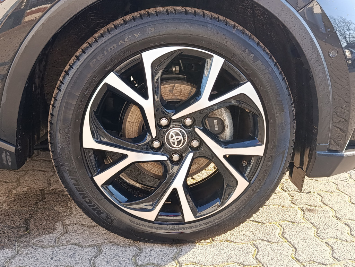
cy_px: 134
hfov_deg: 47.8
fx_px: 400
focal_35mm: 39
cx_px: 178
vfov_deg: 36.9
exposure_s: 1/100
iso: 158
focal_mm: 6.11
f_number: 1.65
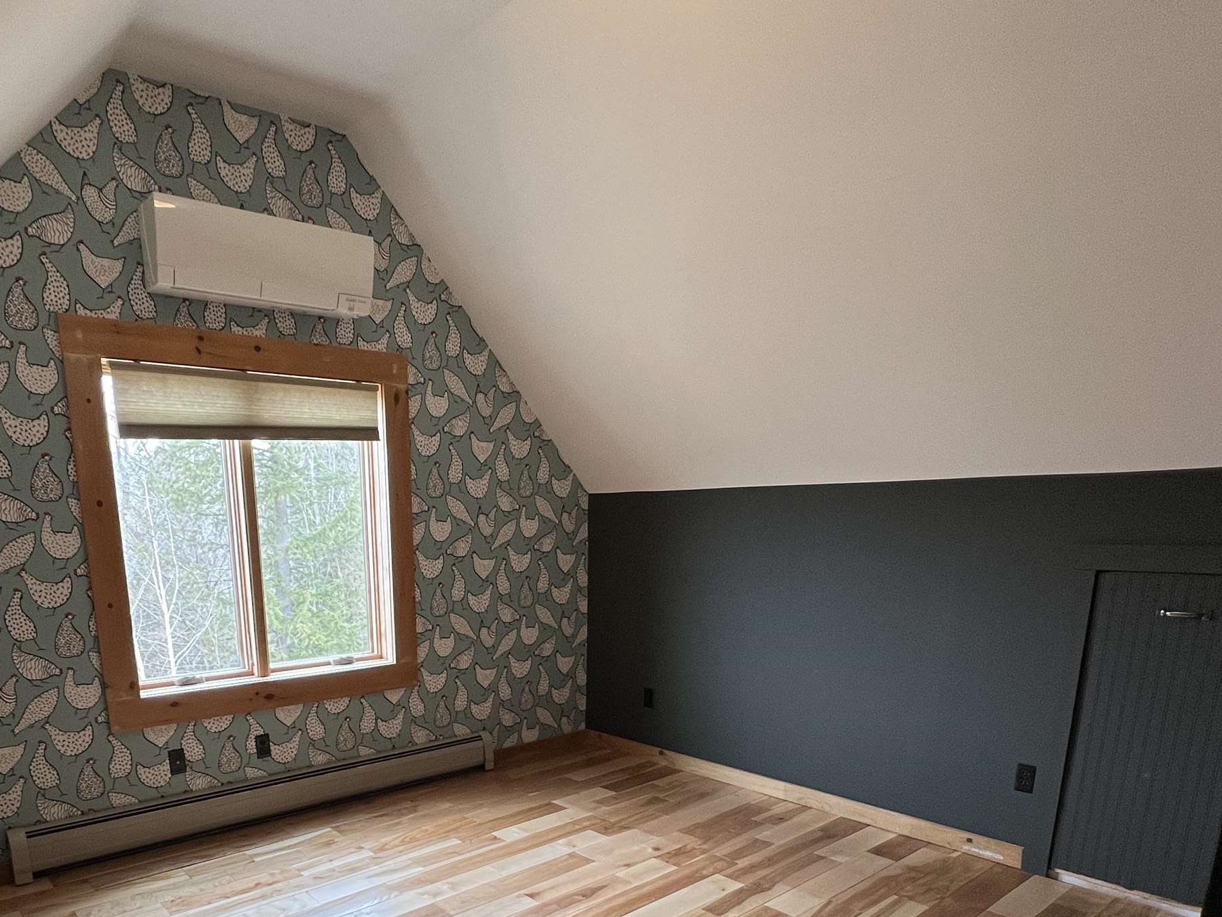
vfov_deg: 56.8
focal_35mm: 22
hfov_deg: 75.3
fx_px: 777
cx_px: 471
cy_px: 727
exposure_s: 1/120
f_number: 1.8
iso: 160
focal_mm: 1.57
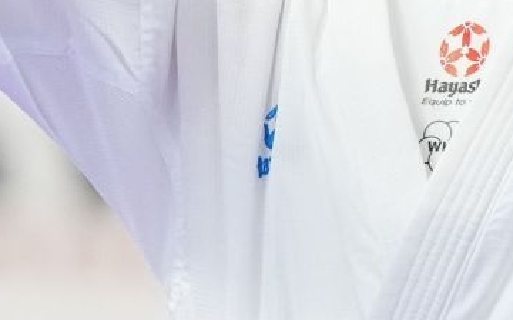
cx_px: 286
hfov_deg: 1.4
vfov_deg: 0.9
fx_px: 21377
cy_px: 47
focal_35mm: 1529
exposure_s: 1/1000
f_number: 2.8
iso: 4000
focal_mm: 200
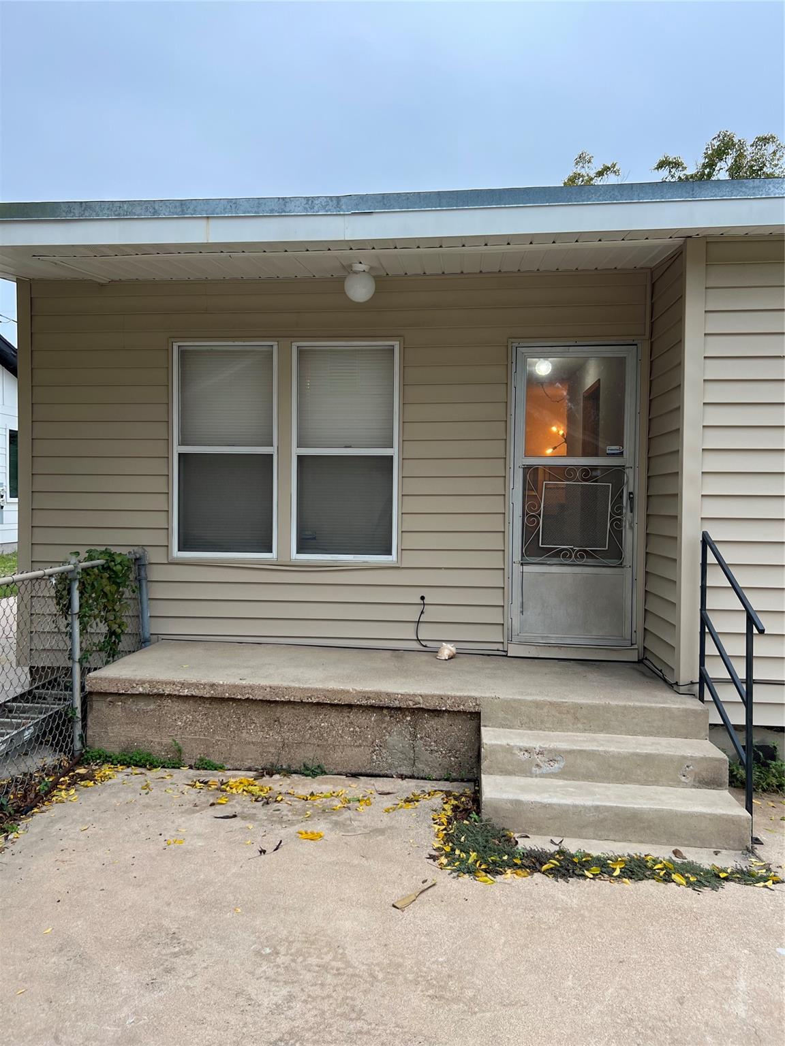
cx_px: 392
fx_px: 786
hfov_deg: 53.1
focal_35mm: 26
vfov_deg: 67.3
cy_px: 523
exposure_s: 1/173
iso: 40
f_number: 1.5
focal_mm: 5.7
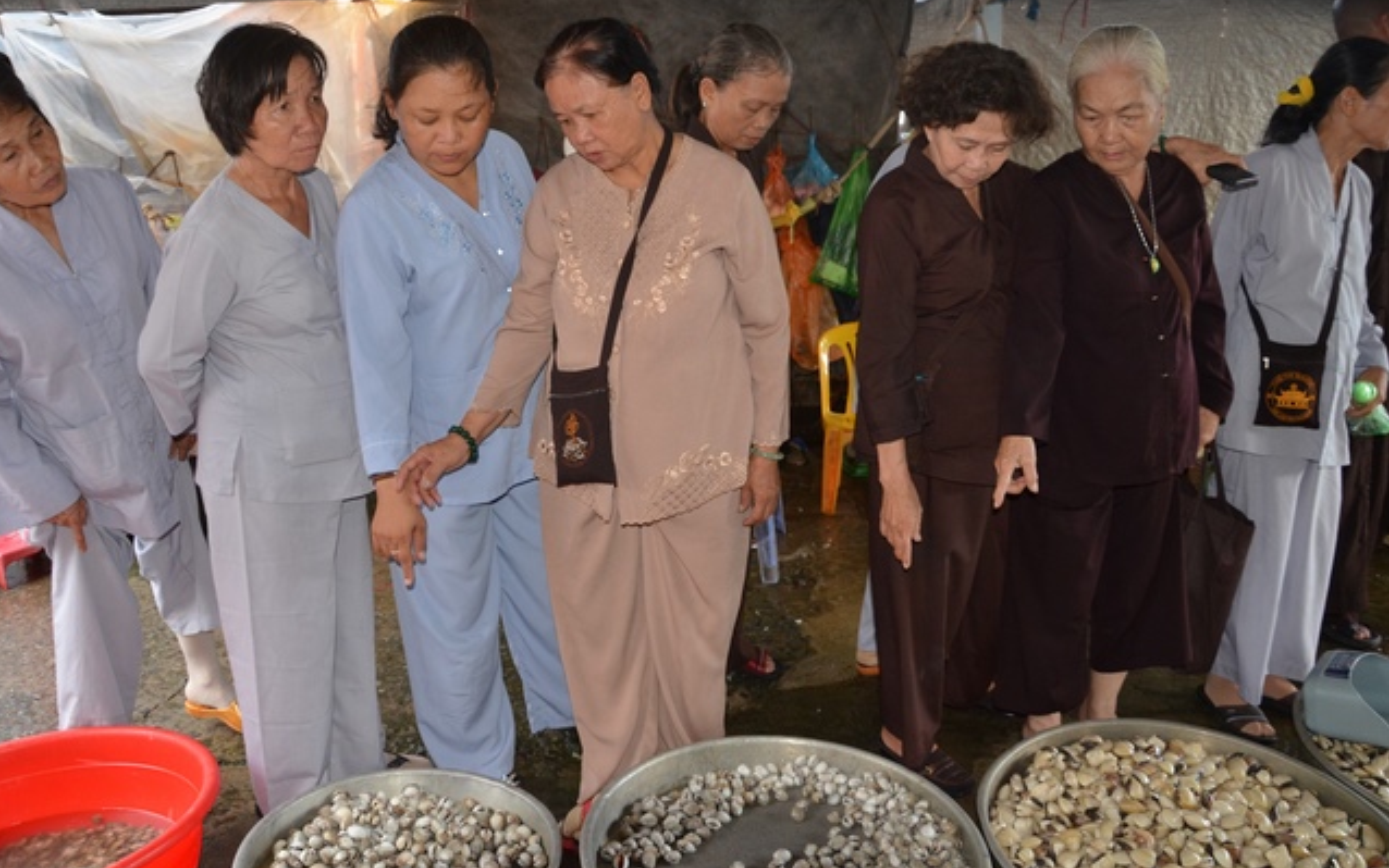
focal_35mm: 28
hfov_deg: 66.5
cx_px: 684
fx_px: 1060
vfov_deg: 44.5
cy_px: 412
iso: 1000
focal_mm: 18
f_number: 5
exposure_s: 1/60
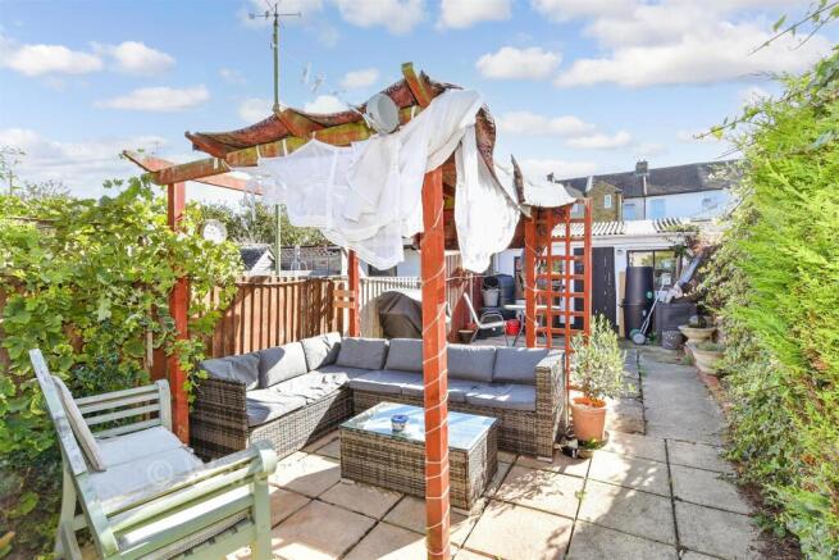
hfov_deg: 100.4
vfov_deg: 77.4
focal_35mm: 15
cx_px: 420
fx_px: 350
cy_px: 280
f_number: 8
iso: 160
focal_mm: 10
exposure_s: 1/100
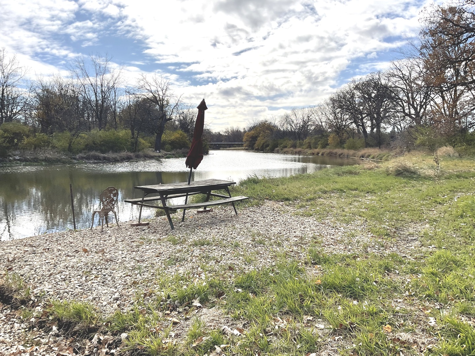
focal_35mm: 29
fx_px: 398
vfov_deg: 48.2
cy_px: 178
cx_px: 238
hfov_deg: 61.7
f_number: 1.8
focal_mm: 3
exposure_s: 1/4405
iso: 16
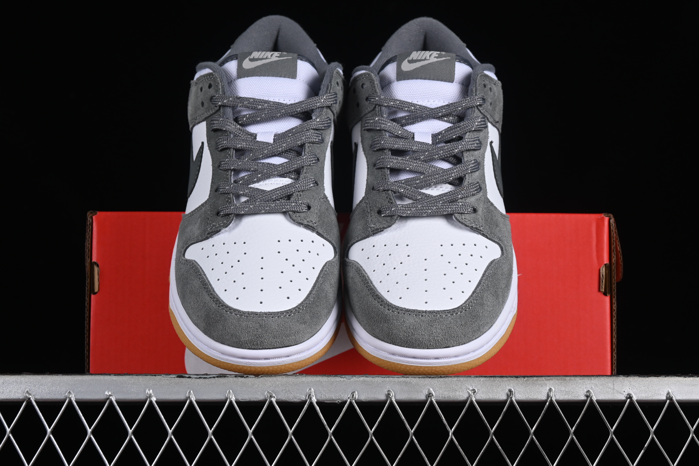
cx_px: 350
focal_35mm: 75
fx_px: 1456
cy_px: 233
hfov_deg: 27.0
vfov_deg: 18.2
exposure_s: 1/80
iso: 160
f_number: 8
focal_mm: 50
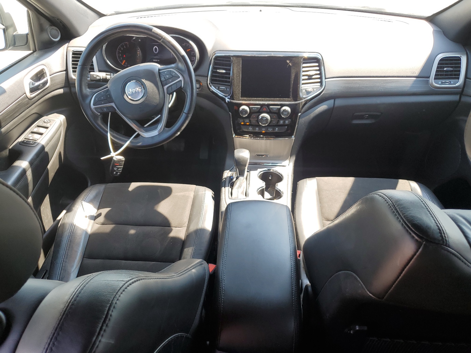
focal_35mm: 26
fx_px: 354
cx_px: 236
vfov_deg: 53.1
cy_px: 176
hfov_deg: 67.3
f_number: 1.5
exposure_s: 1/149
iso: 50
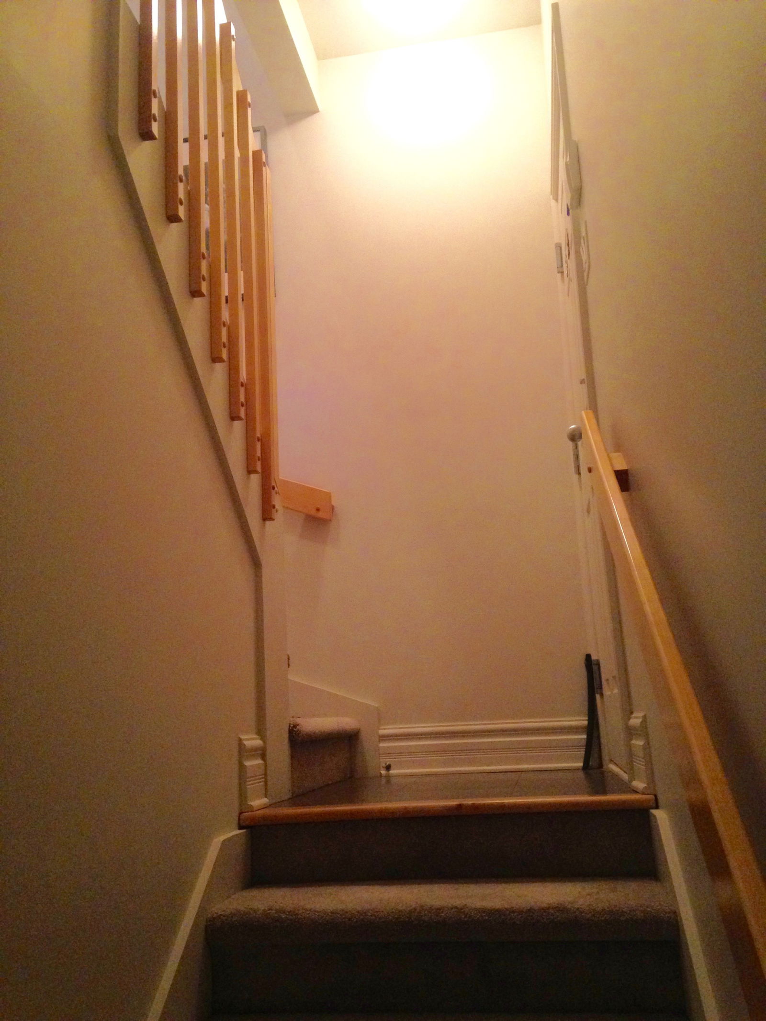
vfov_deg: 55.4
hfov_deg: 42.9
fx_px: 974
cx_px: 383
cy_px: 510
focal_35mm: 33
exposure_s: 1/20
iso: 320
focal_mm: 4.12
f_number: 2.4
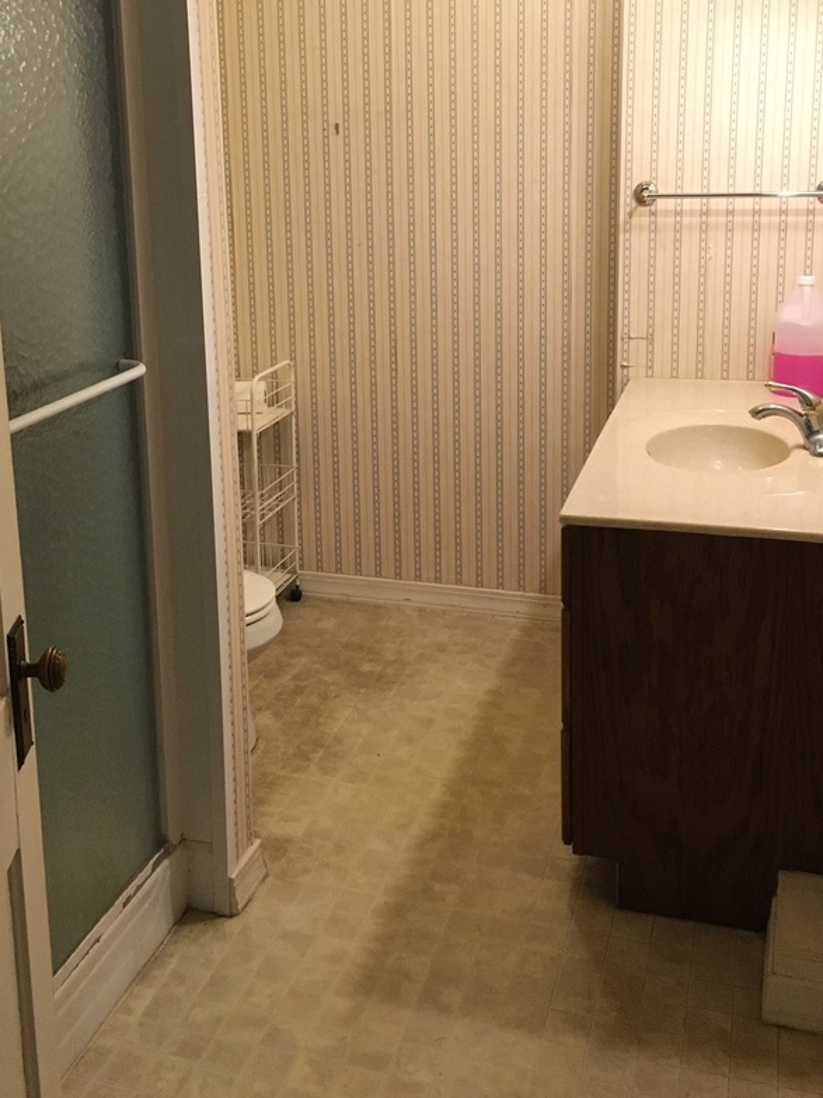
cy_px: 365
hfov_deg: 35.9
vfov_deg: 46.1
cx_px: 345
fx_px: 1268
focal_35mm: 40
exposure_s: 1/30
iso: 160
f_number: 2.2
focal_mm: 4.15
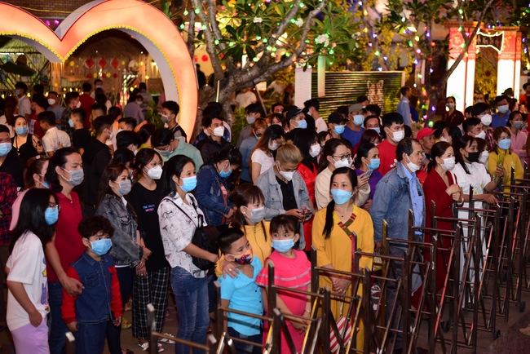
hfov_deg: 39.6
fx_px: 736
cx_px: 265
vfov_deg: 27.0
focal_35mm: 50
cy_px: 177
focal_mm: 50
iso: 1600
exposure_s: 1/200
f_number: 2.2
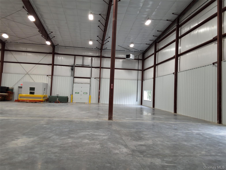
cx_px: 113
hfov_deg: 63.4
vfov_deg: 49.7
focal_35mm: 28
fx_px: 183
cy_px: 85
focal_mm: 2.91
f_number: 1.9
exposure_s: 1/40
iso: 80
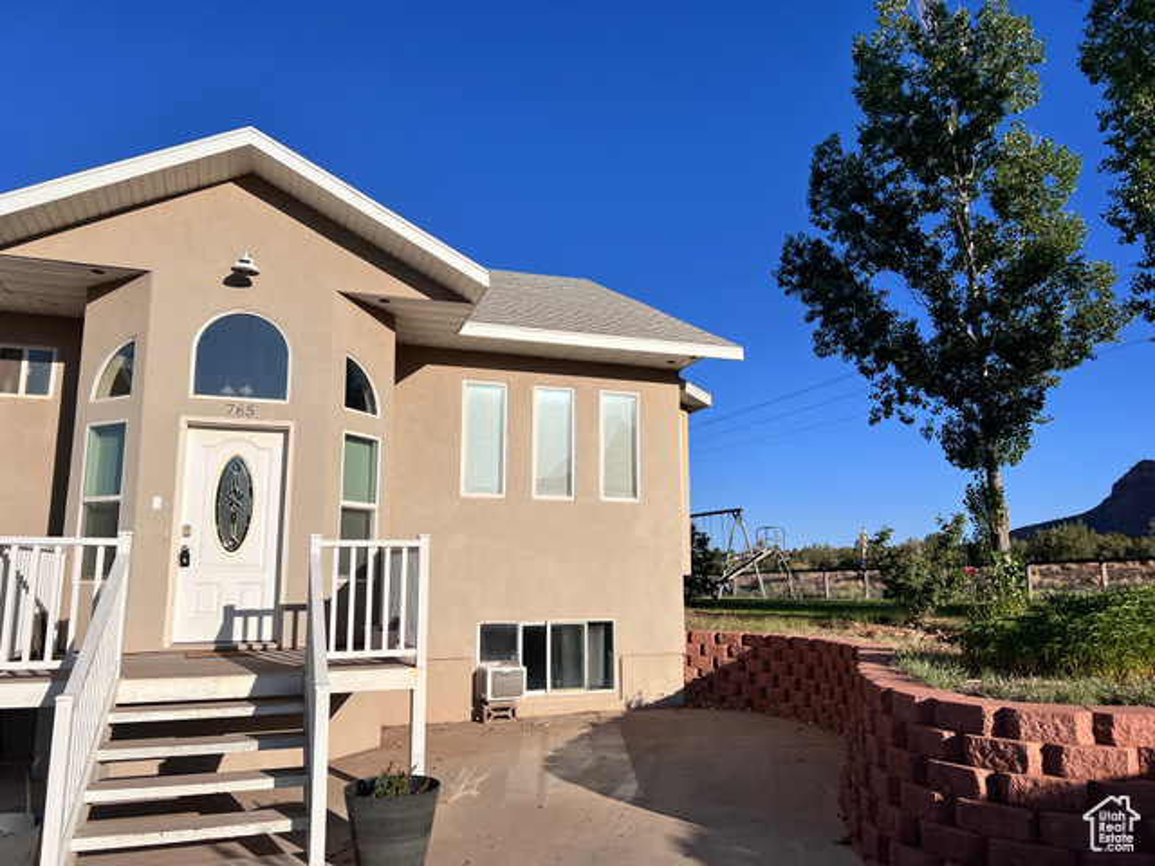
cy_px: 433
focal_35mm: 26
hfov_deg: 67.3
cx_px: 578
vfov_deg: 53.1
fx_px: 868
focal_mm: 5.7
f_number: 1.5
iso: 50
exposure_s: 1/8696
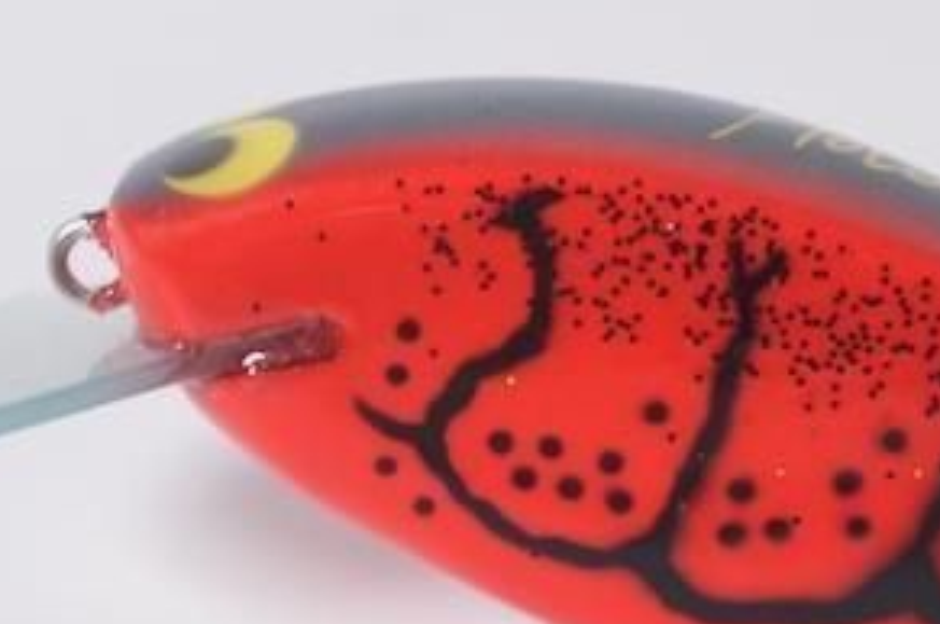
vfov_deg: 8.3
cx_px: 914
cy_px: 456
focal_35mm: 165
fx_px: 4301
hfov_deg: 12.3
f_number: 4.5
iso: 800
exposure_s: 1/80
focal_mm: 40
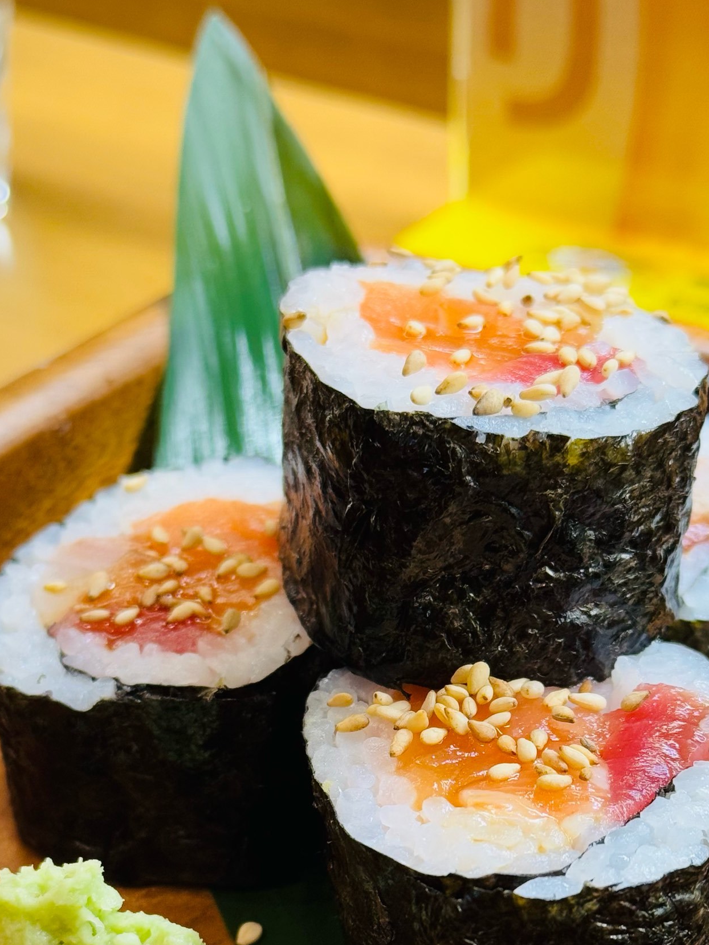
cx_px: 372
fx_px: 2158
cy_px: 701
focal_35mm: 79
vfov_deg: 24.5
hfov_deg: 18.7
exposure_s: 1/73
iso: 100
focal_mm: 6.76
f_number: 1.78
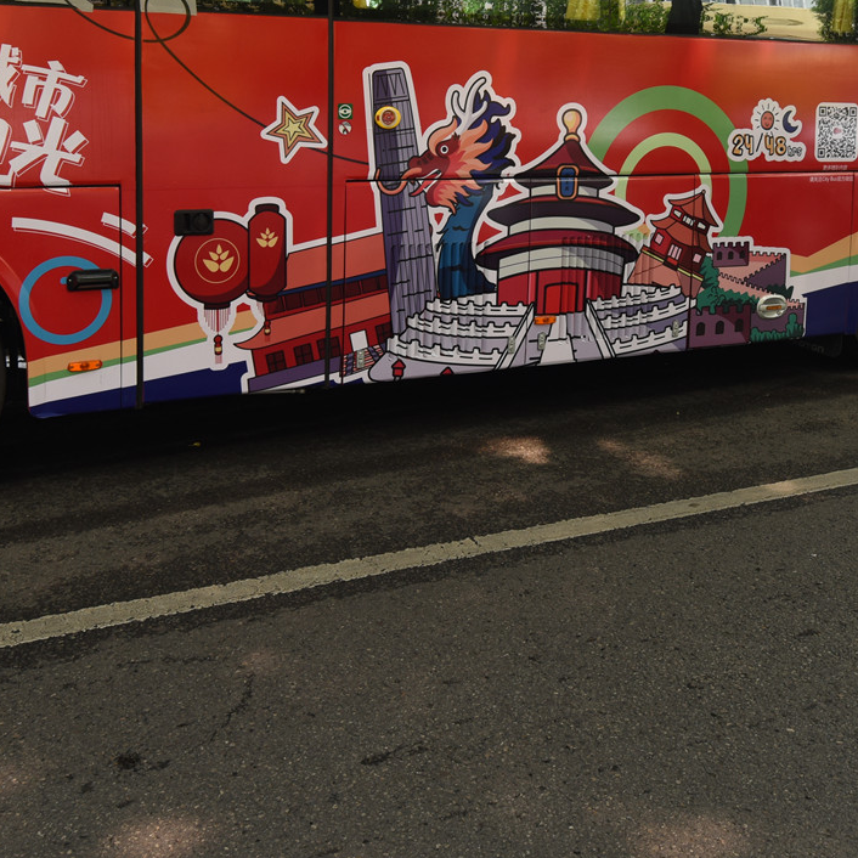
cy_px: 191
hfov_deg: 44.9
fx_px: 1038
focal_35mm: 37
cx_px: 402
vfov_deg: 43.2
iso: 200
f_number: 8
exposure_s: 1/15
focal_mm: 16
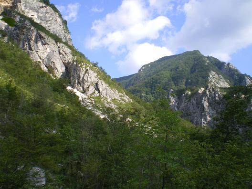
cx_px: 126
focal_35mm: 38
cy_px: 94
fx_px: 277
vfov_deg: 37.7
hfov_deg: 49.0
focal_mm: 6.3
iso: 64
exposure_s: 1/160
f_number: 4.6
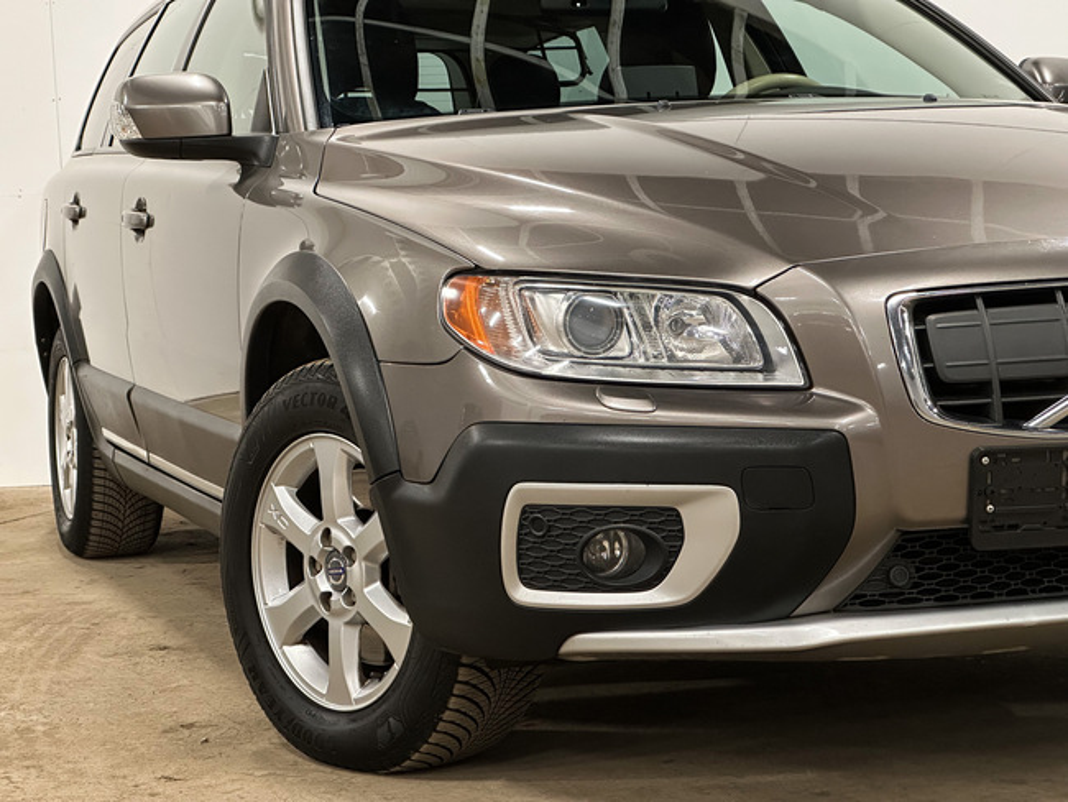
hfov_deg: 25.3
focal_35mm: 77
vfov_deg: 19.2
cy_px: 401
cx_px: 534
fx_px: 2377
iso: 500
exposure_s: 1/35
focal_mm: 9
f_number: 2.8
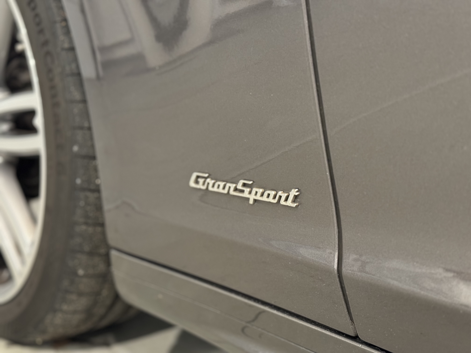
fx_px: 653
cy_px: 176
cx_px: 236
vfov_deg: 30.3
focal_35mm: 48
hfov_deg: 39.7
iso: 400
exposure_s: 1/25
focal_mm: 6.76
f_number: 1.78
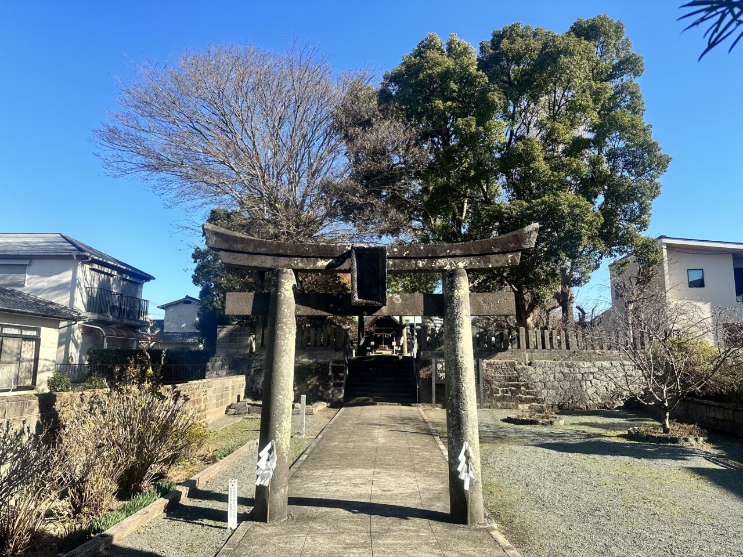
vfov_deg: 56.8
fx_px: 515
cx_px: 372
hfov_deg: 71.6
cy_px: 278
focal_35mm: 24
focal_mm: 6.86
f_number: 1.78
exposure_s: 1/2110
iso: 80
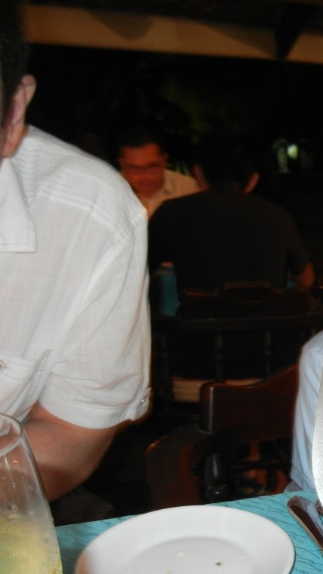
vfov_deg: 46.4
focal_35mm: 44
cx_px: 349
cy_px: 287
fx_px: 670
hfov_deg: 25.3
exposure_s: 1/2
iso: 400
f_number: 3.5
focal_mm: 5.4
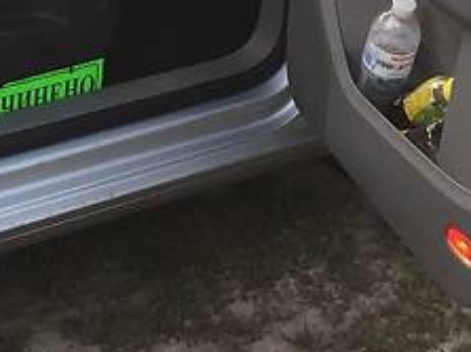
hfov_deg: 18.4
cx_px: -8
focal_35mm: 104
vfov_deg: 13.4
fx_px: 1414
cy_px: -167
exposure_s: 1/100
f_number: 2.2
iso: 40
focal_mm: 4.2
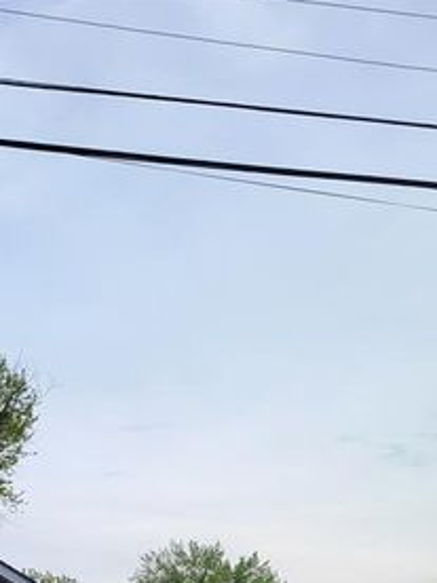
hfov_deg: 23.2
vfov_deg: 28.8
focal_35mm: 58
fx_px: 976
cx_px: -80
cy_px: 698
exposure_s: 1/182
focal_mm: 6.7
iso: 16
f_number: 1.8
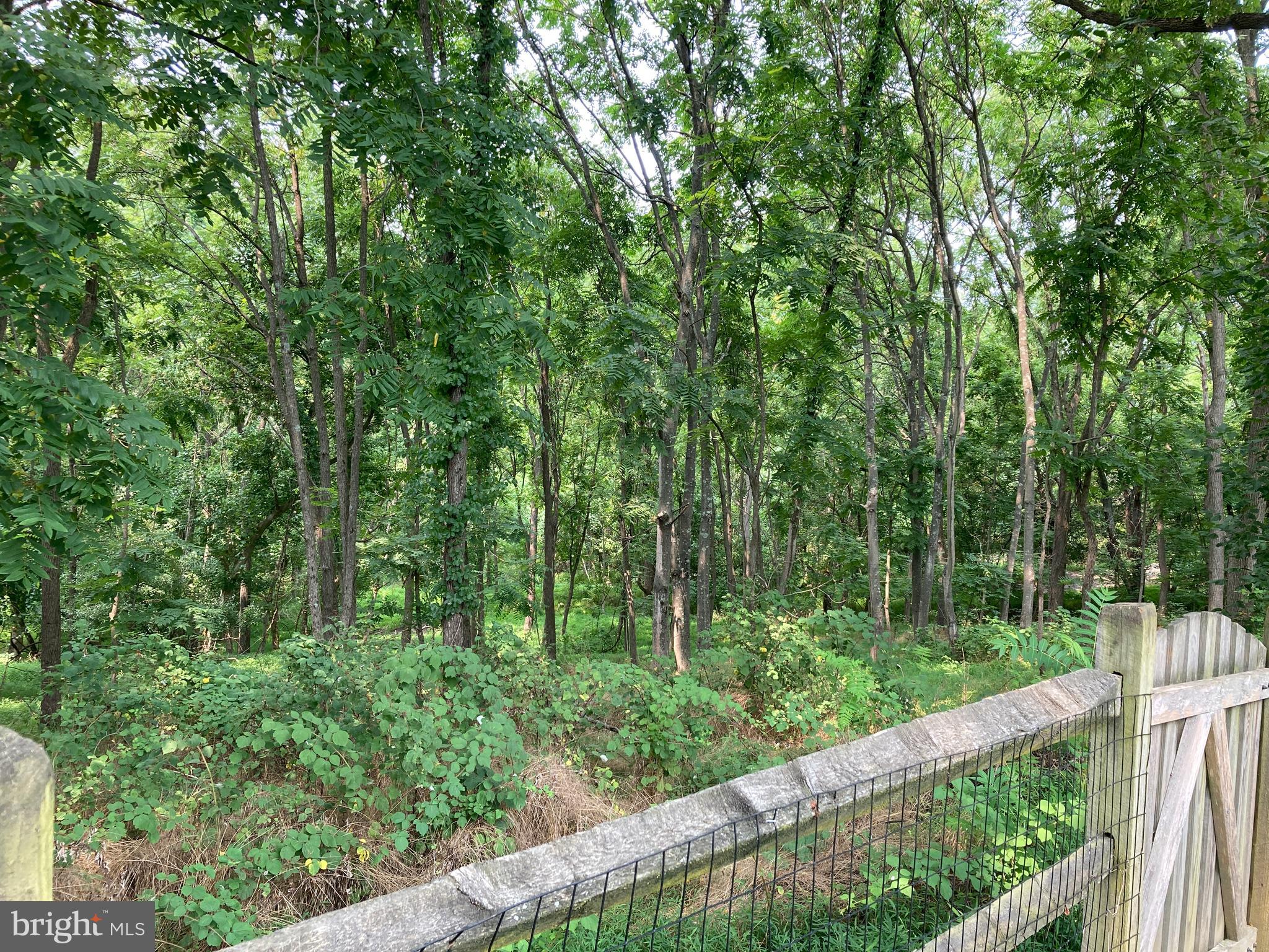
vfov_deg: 49.7
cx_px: 634
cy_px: 476
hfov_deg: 63.4
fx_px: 1026
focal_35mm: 28
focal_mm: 3.99
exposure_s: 1/121
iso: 40
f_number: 1.8
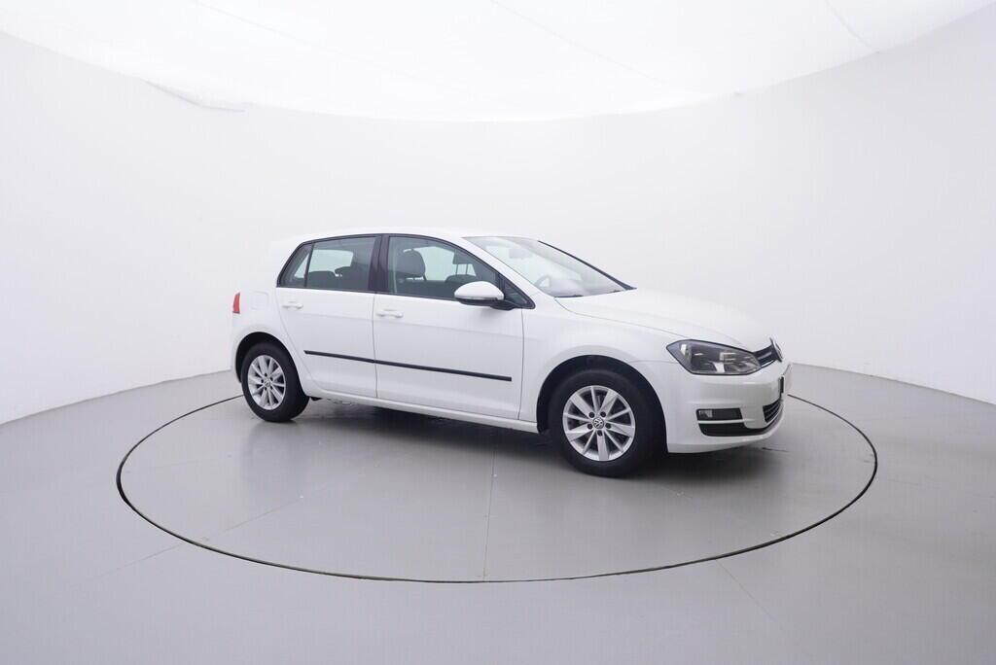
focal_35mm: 22
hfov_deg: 77.3
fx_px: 623
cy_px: 332
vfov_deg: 56.2
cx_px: 498
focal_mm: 15
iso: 200
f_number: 5
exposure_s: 1/80
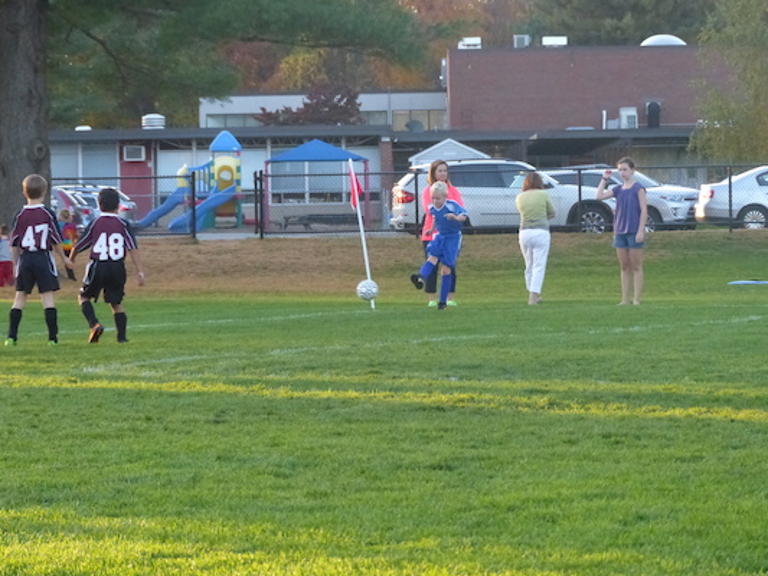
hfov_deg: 10.8
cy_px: 288
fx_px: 4061
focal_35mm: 183
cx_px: 384
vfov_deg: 8.1
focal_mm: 33
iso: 800
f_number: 2.8
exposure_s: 1/250
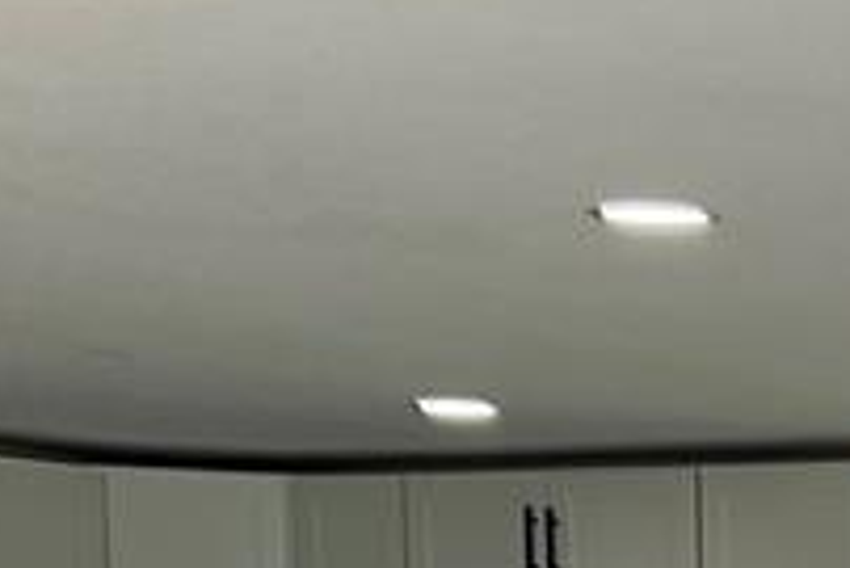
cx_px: 1246
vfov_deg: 8.3
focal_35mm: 153
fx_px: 3615
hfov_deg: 12.8
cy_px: 1292
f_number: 1.8
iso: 16
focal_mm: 3
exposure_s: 1/170
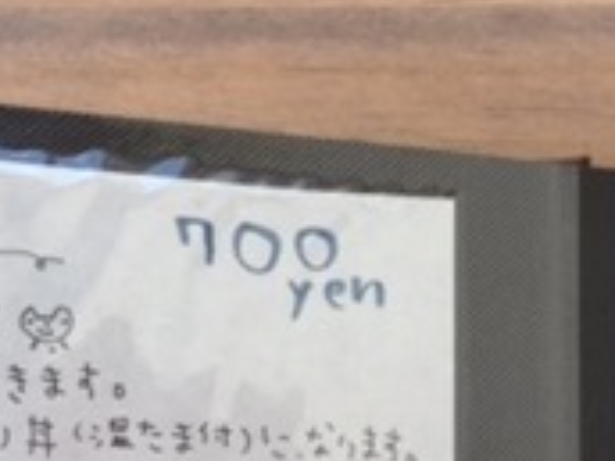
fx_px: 1794
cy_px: 593
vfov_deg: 14.1
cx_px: 586
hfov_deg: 19.0
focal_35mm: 101
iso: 32
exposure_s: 1/120
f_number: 2.2
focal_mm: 4.15
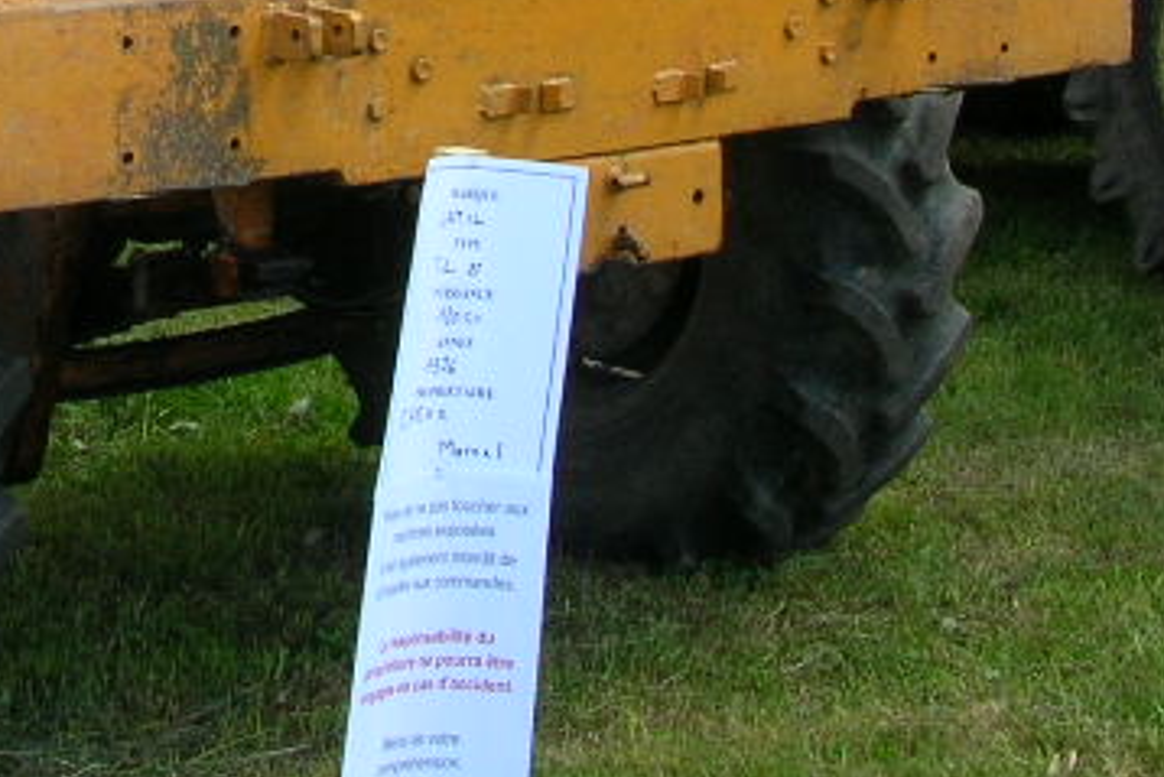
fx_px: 3364
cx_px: -23
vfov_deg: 12.6
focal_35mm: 104
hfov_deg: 19.0
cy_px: -361
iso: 50
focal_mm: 5.8
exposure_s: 1/126
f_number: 5.6
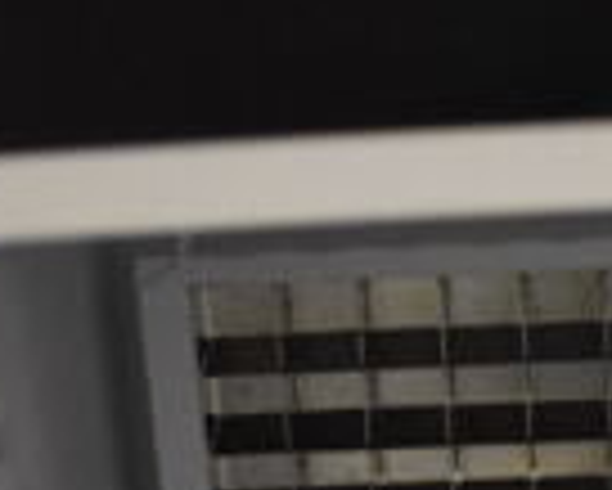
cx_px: 585
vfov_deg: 12.7
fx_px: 2066
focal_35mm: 114
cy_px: 791
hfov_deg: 16.6
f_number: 3.5
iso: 5600
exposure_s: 1/125
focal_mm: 18
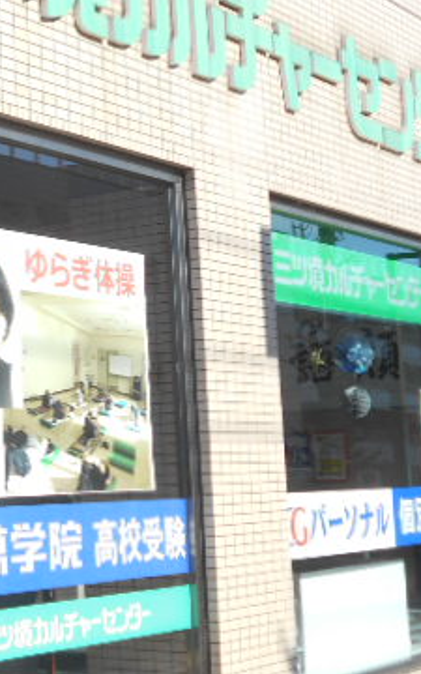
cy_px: 270
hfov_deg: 15.2
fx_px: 1524
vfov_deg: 24.9
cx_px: -82
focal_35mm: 83
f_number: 4.2
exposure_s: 1/500
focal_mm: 7.7
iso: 80
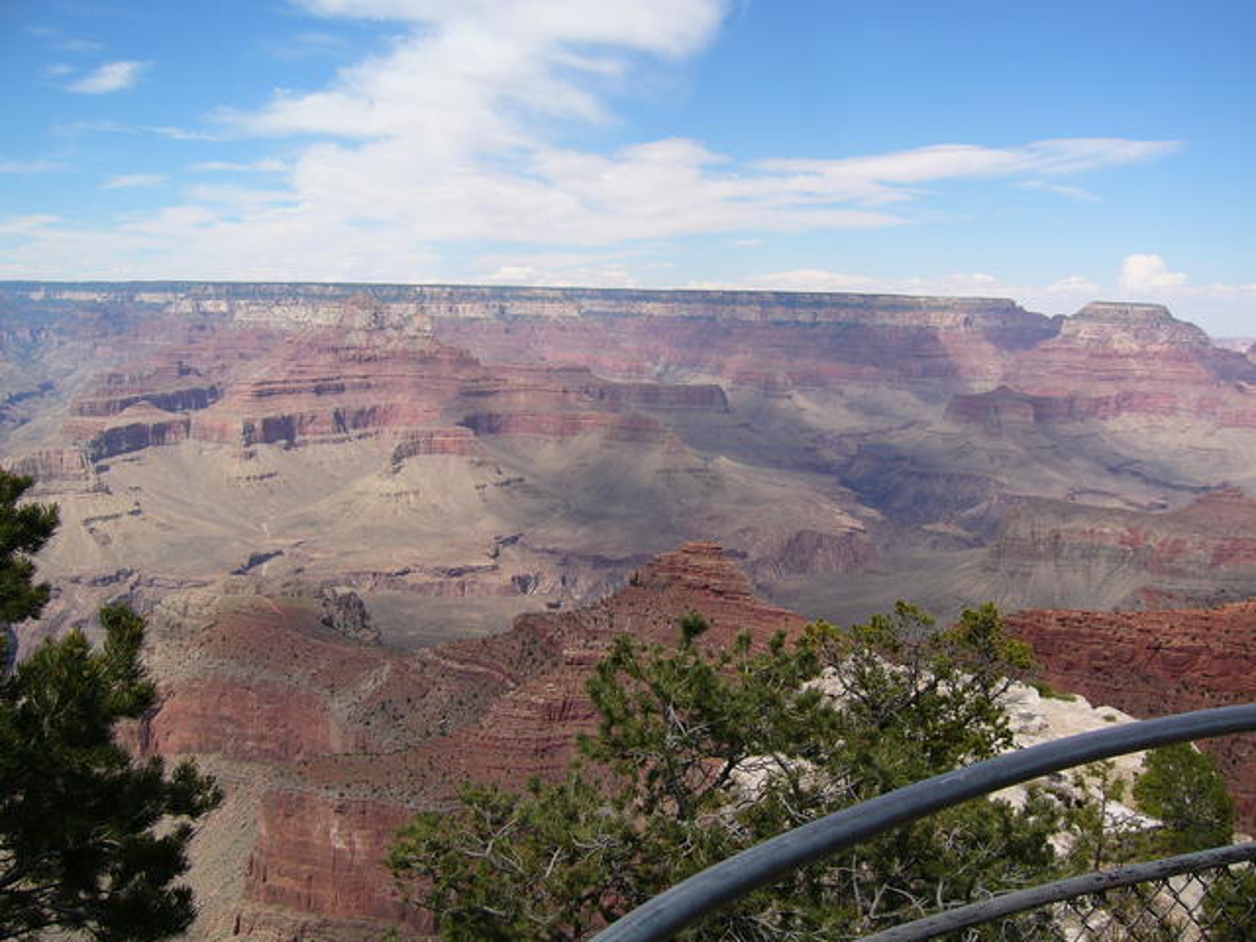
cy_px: 471
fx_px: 1270
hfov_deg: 52.6
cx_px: 628
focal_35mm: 35
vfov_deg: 40.7
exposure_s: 1/160
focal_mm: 5.8
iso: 50
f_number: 8
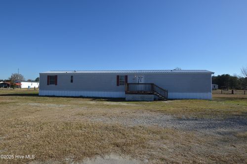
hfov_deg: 90.1
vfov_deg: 67.2
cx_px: 124
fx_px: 123
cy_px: 82
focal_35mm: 18
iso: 100
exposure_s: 1/320
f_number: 9
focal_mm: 12
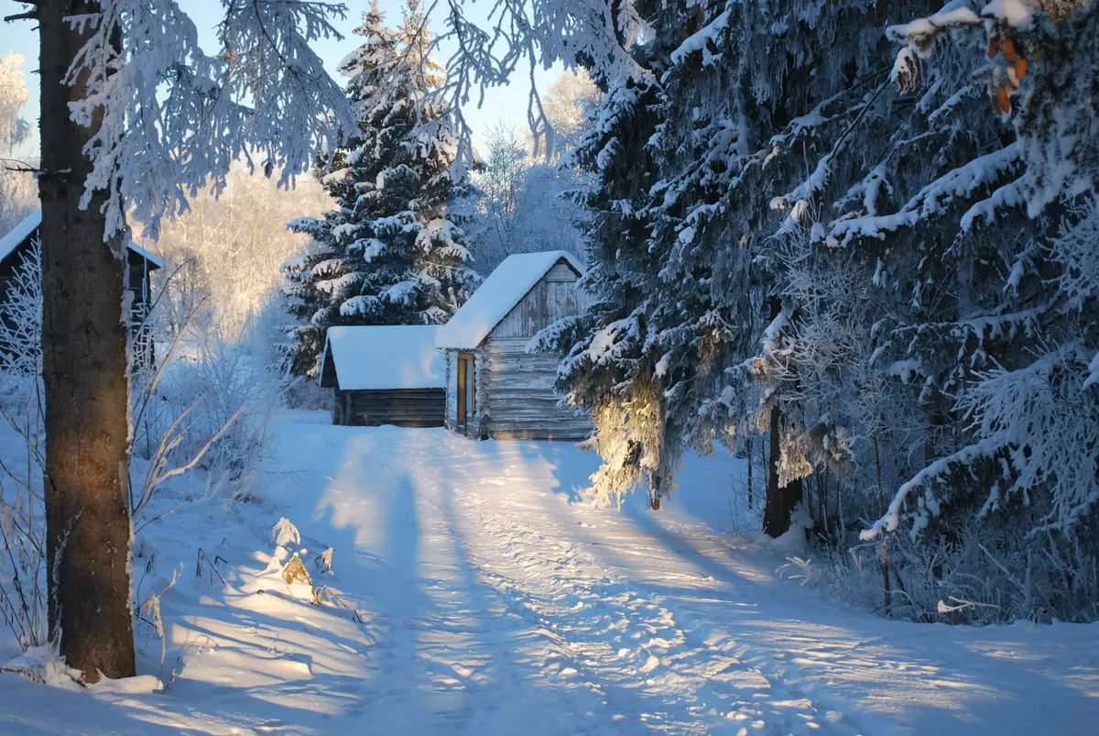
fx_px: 2292
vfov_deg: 18.2
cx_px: 550
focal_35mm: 75
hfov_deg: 27.0
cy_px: 368
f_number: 5.6
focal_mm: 50
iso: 110
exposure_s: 1/125
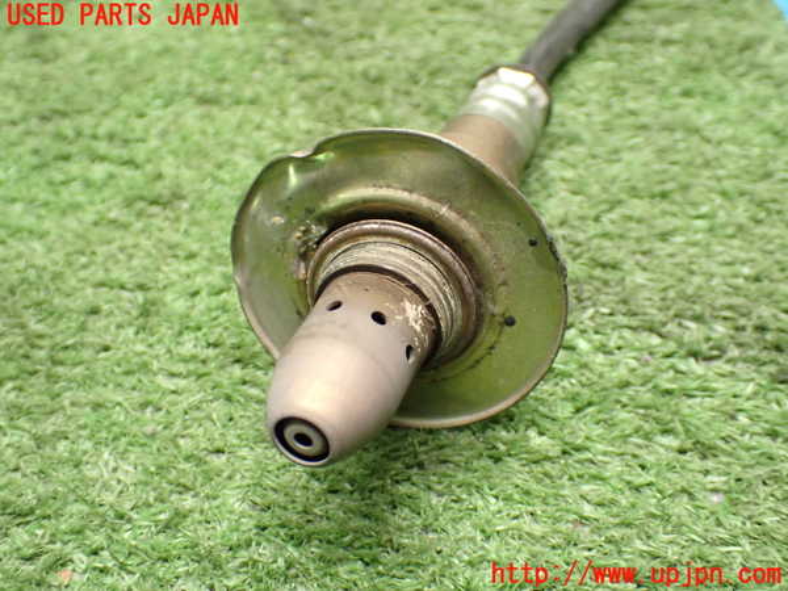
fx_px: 1002
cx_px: 394
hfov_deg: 42.9
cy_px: 296
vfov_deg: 32.9
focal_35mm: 44
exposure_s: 1/40
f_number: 2.9
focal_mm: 7.84
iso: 1000
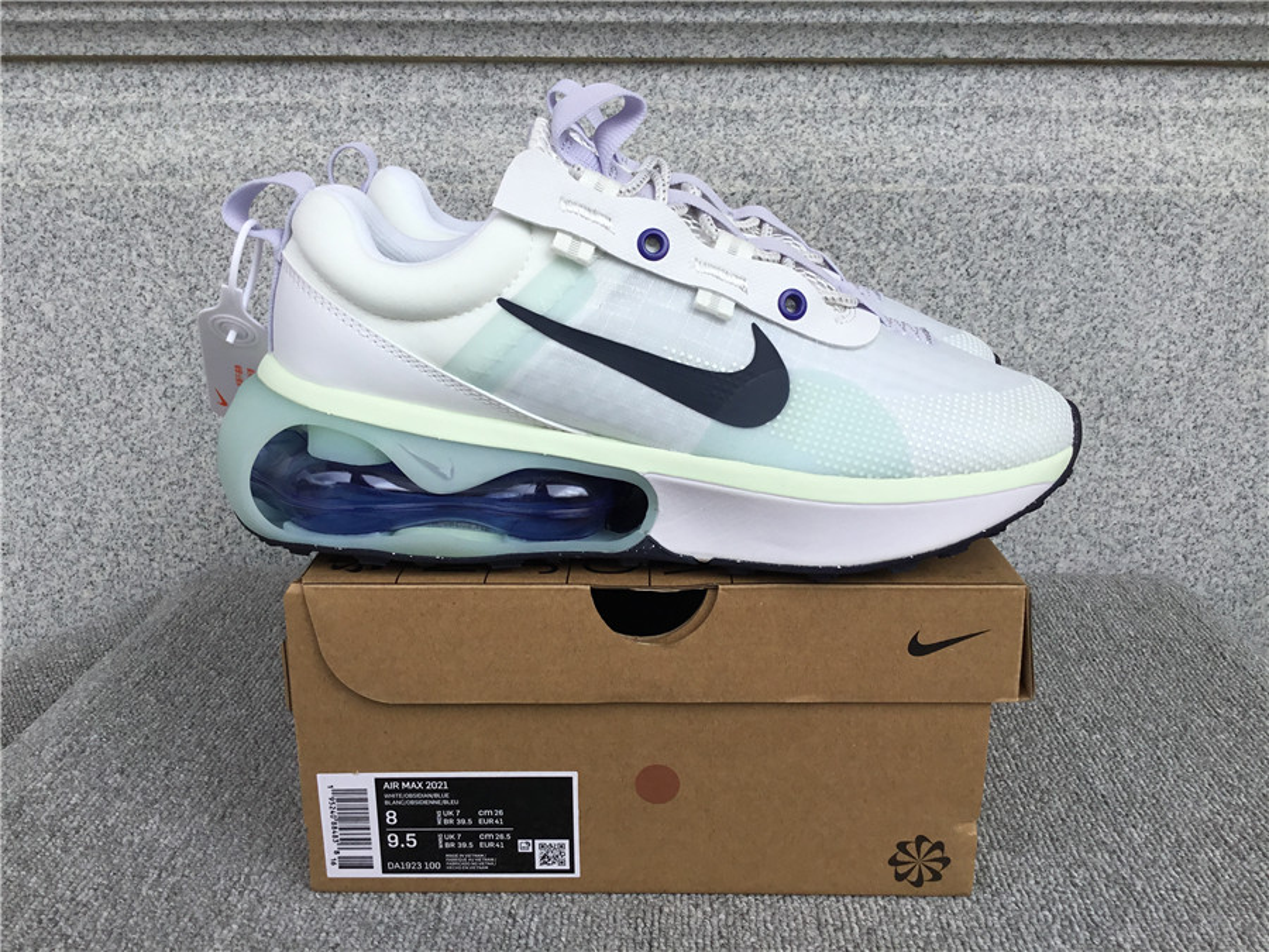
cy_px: 476
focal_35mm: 31
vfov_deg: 45.4
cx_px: 634
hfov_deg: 58.4
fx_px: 1136
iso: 25
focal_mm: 3.3
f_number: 2.4
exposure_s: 1/806
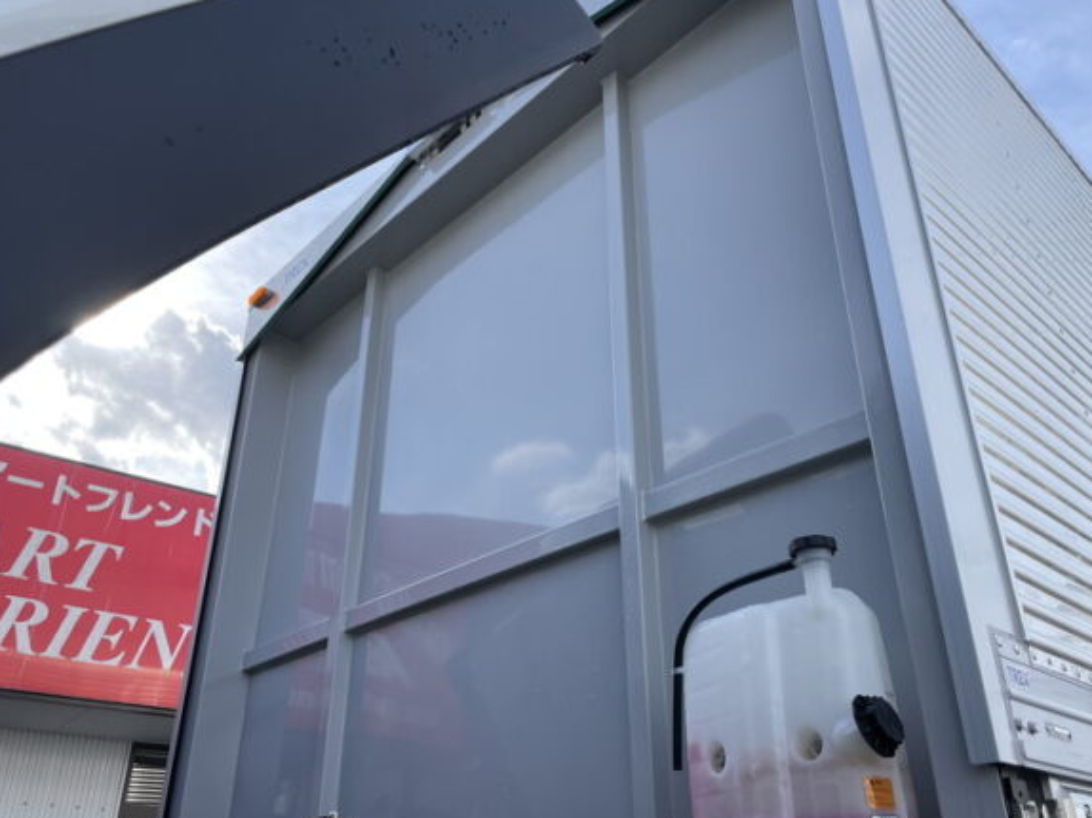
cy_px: 436
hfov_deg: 61.7
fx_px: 914
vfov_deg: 48.2
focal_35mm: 29
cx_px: 557
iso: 32
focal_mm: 4.2
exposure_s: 1/2053
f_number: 1.6
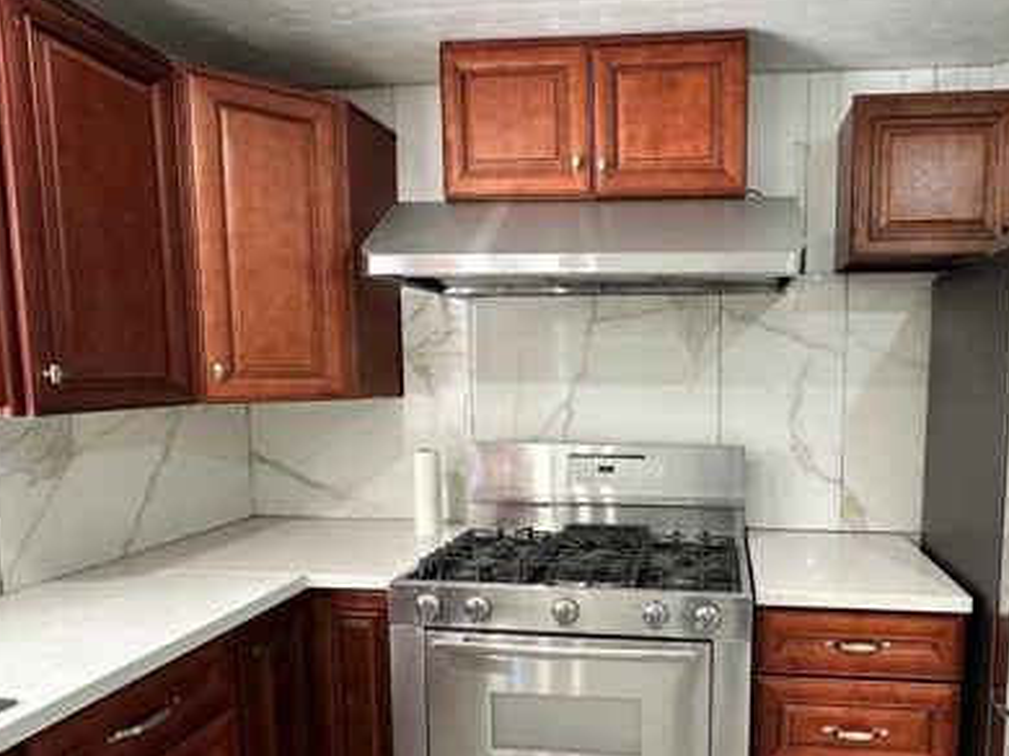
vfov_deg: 58.6
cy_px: 435
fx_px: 670
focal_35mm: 23
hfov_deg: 72.0
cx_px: 662
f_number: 2.2
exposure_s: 1/60
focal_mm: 2.22
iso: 200
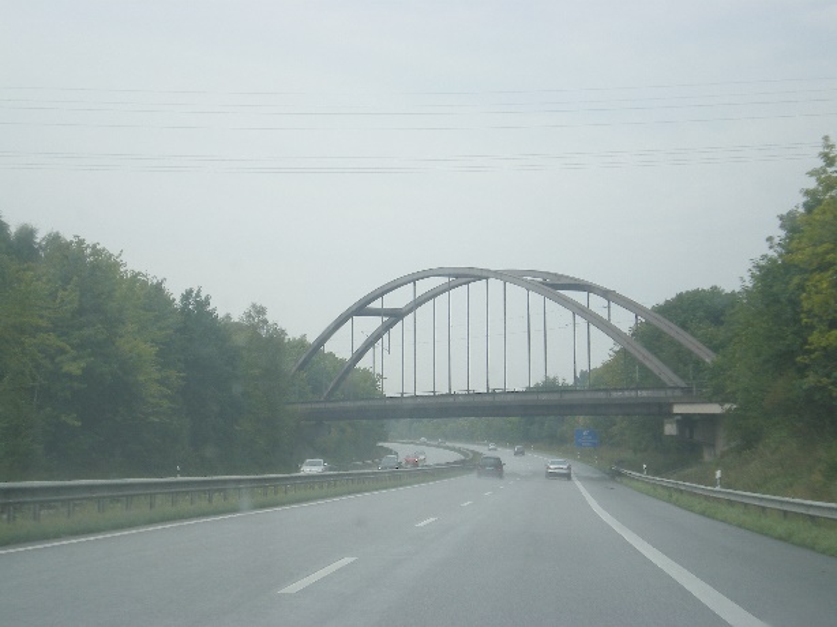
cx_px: 418
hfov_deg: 26.3
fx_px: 1789
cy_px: 314
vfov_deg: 19.9
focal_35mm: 74
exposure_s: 1/200
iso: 64
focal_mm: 12.3
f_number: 4.6
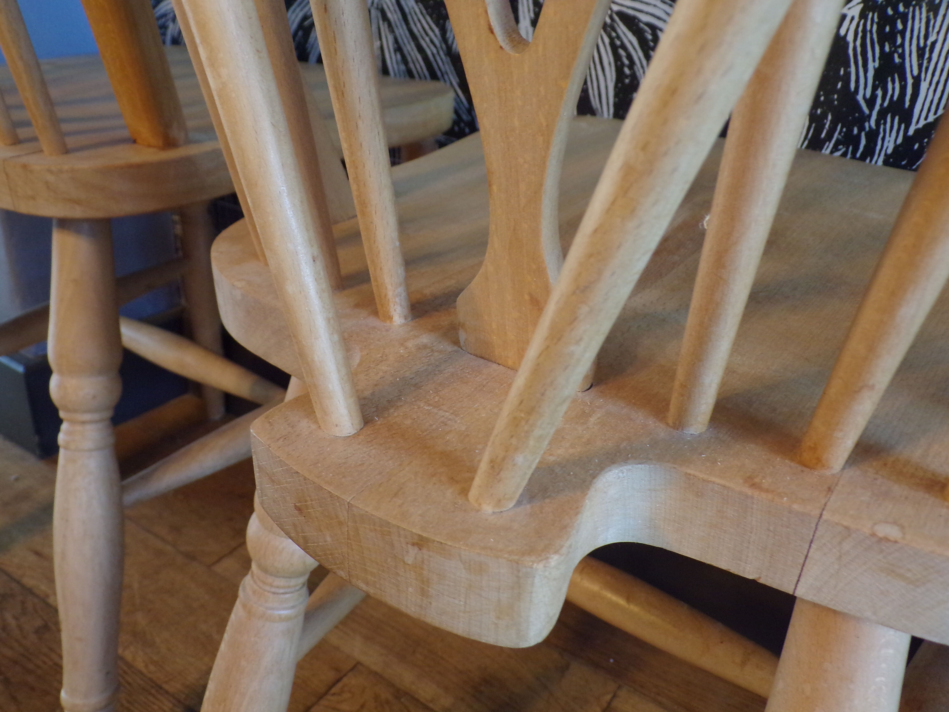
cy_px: 356
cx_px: 474
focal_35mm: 28
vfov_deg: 49.7
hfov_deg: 63.4
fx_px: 768
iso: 244
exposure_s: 1/17
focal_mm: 5
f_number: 3.1
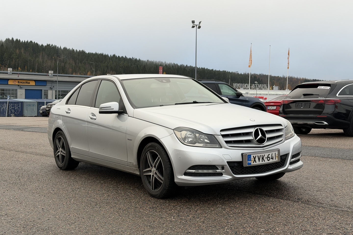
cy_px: 121
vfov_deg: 27.0
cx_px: 176
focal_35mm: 50
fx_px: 490
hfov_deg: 39.6
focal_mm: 6.76
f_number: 1.78
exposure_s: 1/255
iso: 64
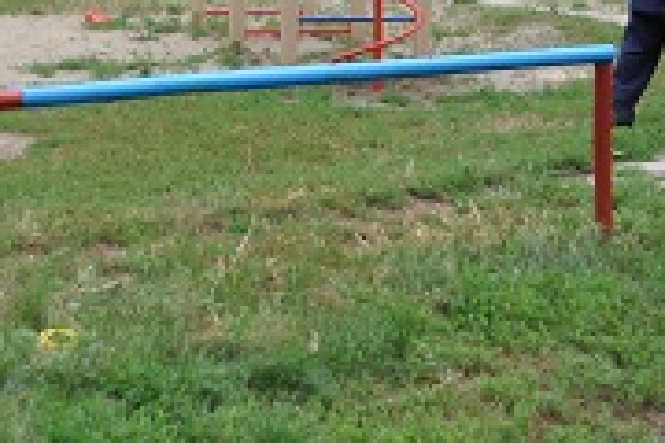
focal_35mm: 115
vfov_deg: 11.4
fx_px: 2124
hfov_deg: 17.7
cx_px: 222
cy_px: -240
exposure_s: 1/160
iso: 200
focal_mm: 24
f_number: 6.3
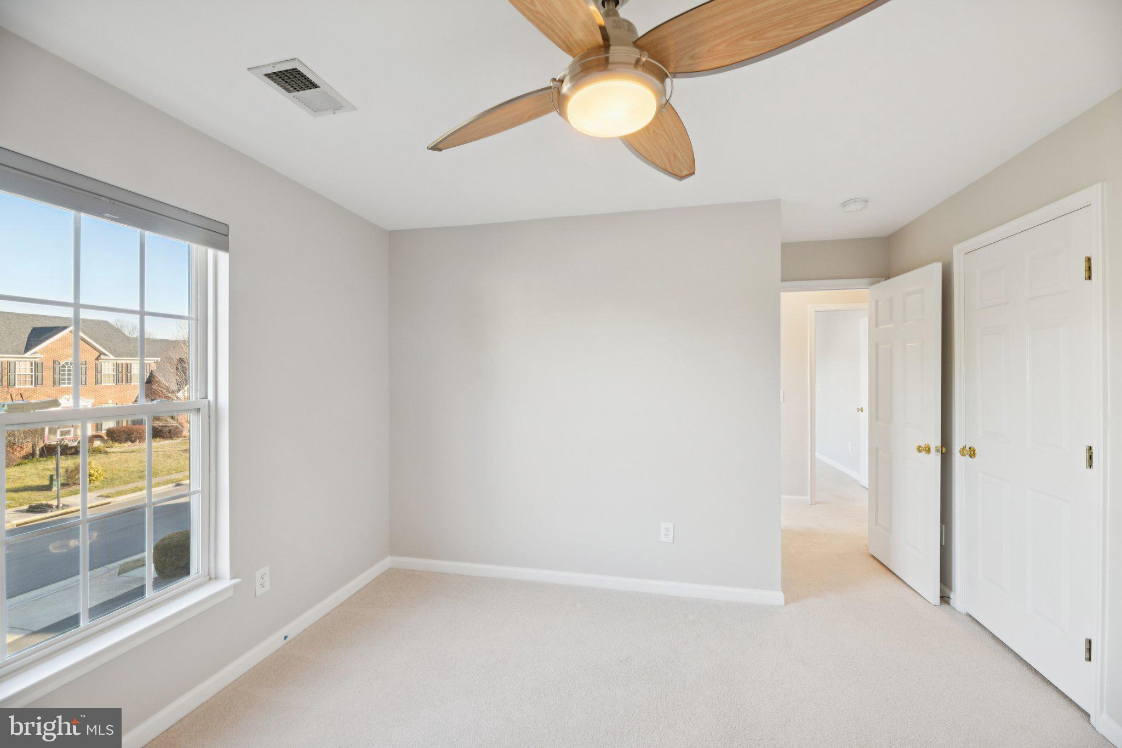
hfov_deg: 104.3
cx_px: 561
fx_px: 436
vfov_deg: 81.2
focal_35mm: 14
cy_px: 374
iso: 180
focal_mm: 14
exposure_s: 1/15
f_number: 8
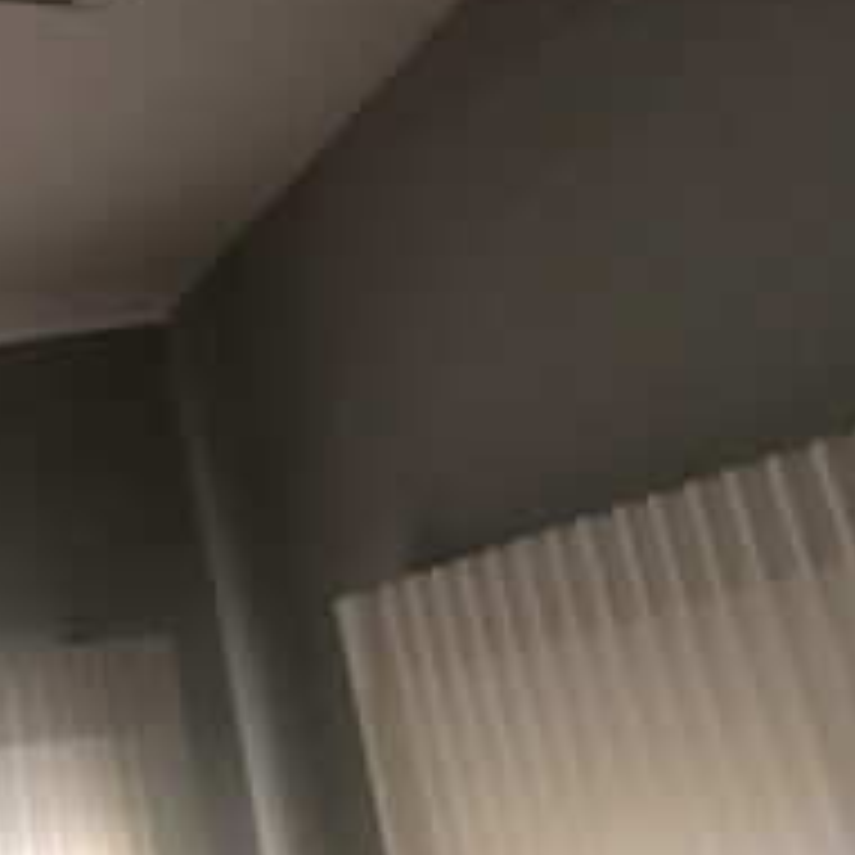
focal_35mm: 77
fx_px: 2152
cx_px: -83
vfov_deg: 19.9
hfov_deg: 21.3
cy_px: -369
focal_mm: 4.15
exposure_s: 1/122
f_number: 2.2
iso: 25
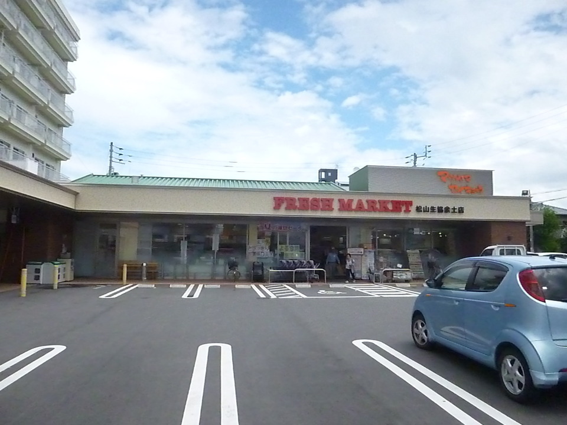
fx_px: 409
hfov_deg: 69.4
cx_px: 284
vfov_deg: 54.9
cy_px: 212
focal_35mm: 25
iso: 1600
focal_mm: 4.5
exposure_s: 1/1600
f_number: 9
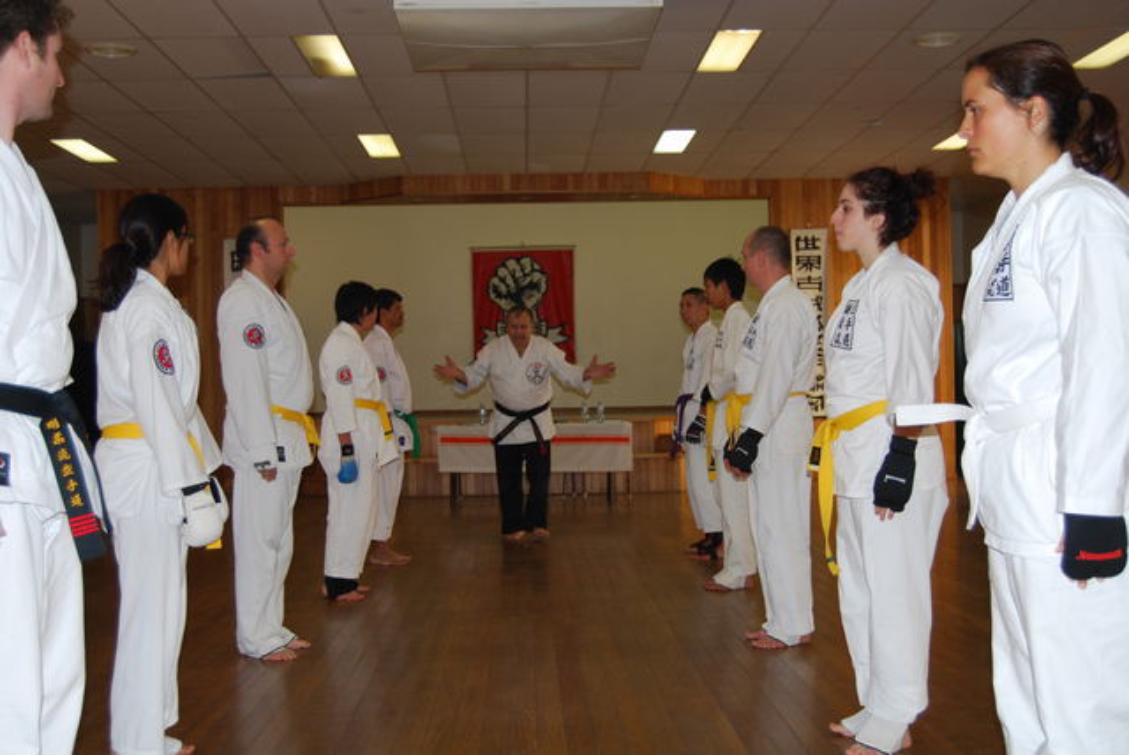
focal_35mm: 46
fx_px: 1460
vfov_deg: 29.0
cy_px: 378
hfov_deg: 42.3
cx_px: 564
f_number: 4.5
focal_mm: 31
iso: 200
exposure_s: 1/60
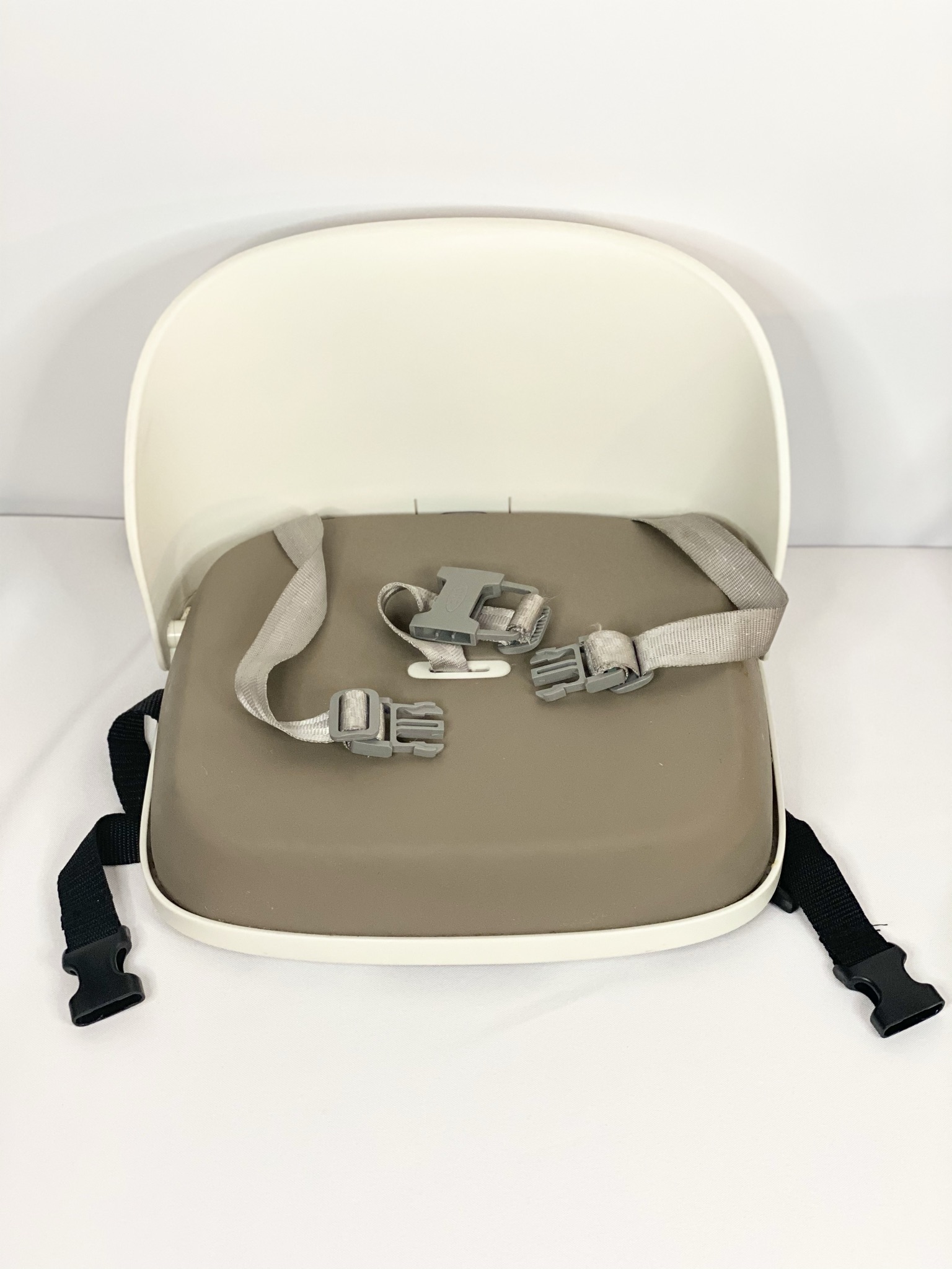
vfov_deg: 36.8
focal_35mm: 52
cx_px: 476
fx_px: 1907
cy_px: 634
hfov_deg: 28.0
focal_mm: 6
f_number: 2
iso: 160
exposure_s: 1/60
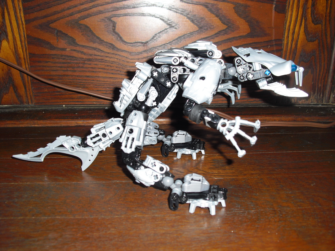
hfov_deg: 51.4
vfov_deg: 39.7
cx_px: 168
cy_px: 126
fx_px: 348
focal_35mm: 36
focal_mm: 6.3
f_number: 3.1
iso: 100
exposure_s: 1/60
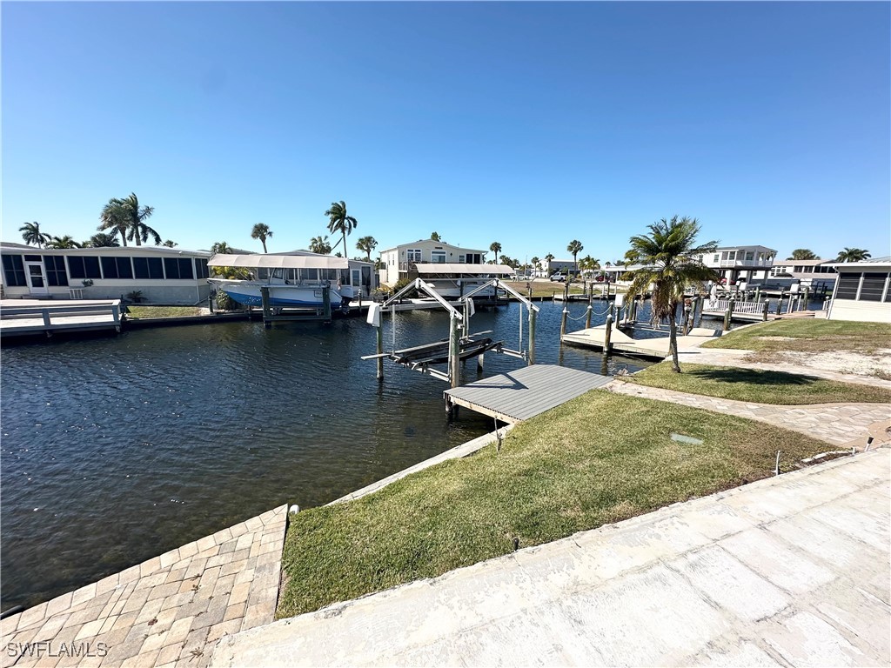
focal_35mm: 14
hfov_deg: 102.1
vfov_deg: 85.7
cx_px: 446
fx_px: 360
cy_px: 334
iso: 50
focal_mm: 2.22
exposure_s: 1/2053
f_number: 2.2
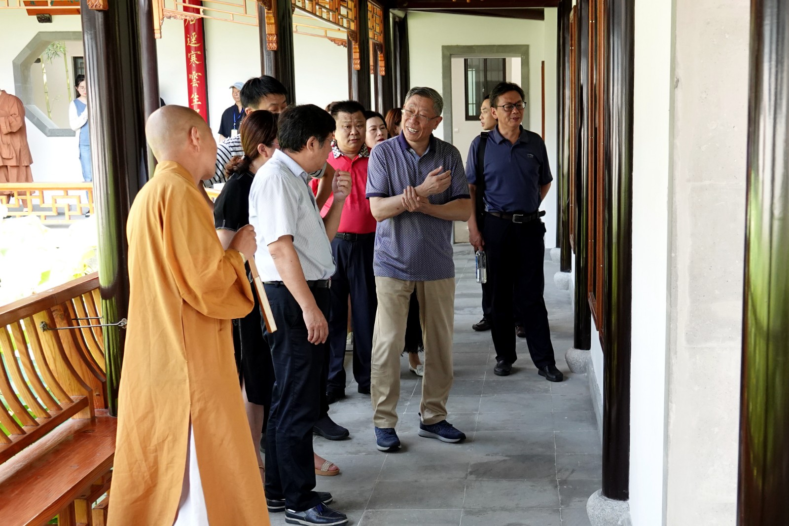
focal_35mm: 39
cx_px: 394
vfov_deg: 34.2
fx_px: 855
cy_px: 263
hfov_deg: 49.6
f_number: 3.2
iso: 400
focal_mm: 14.16
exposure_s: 1/200
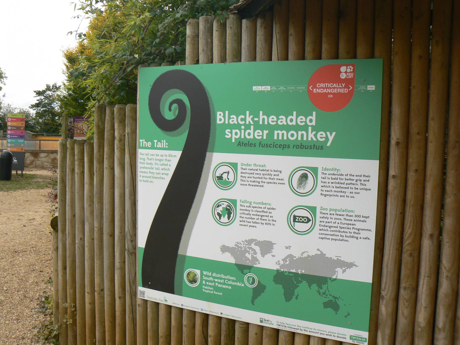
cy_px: 172
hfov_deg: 51.4
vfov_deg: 39.7
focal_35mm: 36
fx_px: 478
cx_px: 230
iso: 80
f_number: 5.6
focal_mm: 6
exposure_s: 1/160
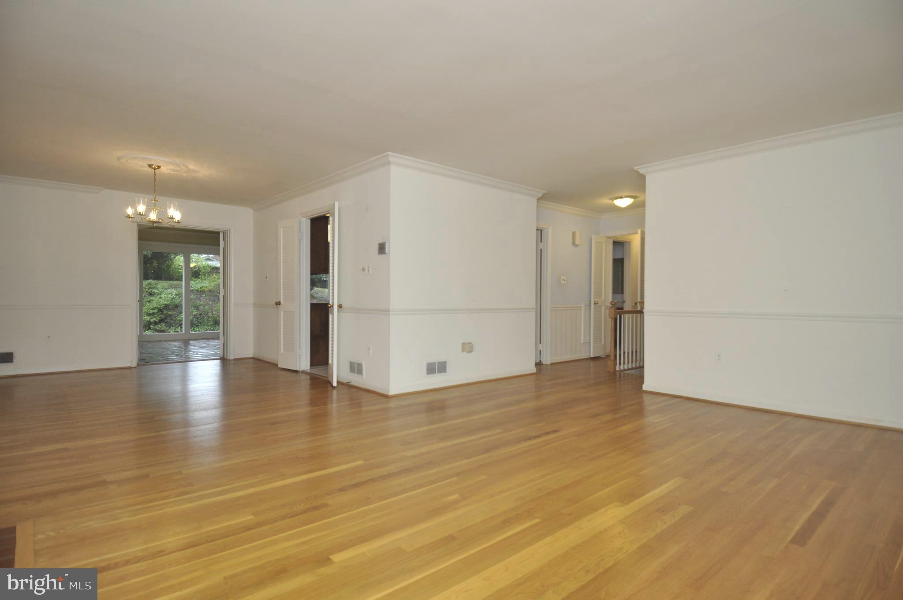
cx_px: 452
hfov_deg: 90.1
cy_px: 300
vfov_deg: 67.2
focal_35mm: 18
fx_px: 451
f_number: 5
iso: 400
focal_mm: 12
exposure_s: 1/60
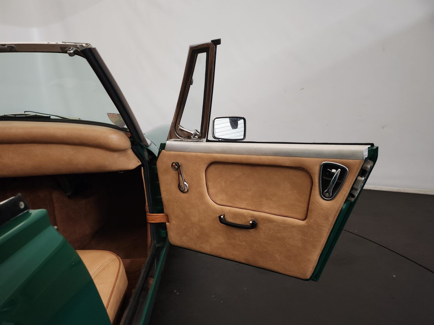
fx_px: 301
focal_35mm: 24
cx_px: 217
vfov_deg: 56.8
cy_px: 162
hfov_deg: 71.6
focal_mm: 5
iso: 500
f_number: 1.8
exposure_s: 1/25
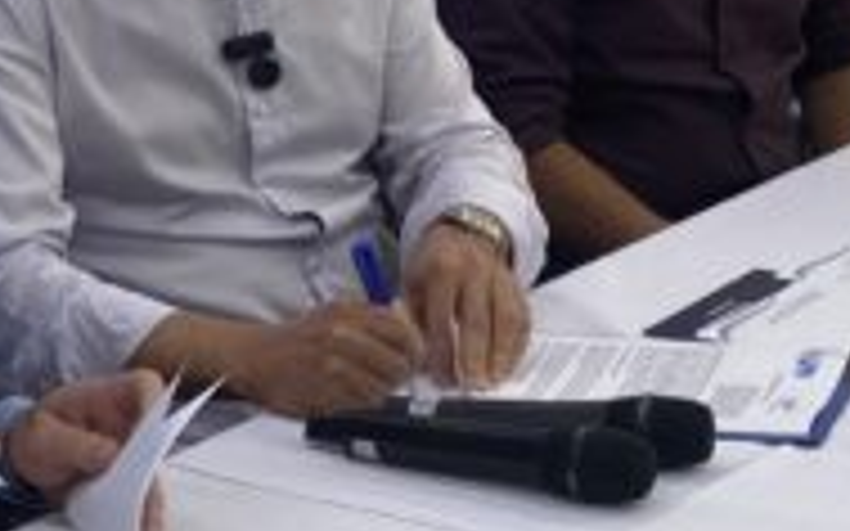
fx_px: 3451
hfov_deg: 13.9
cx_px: 117
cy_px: 144
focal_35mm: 149
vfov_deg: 8.8
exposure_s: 1/120
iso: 50
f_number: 1.8
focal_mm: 4.25
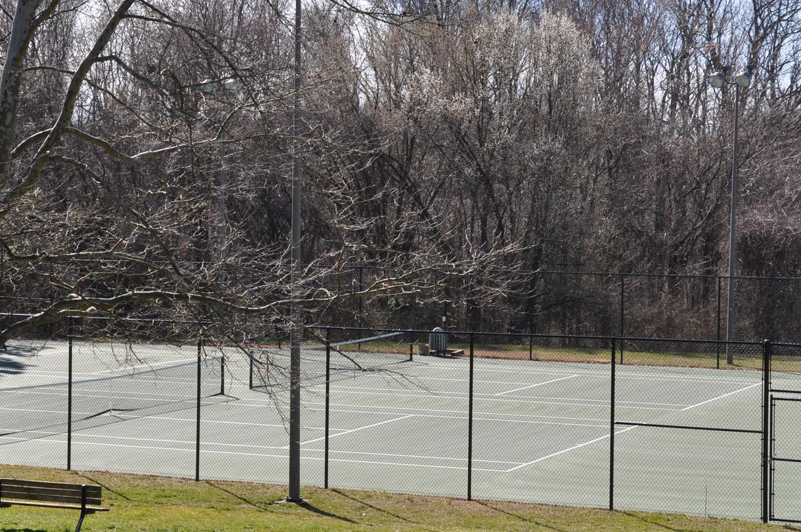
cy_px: 263
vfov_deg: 13.7
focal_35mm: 100
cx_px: 262
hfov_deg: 20.4
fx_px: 2222
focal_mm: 38
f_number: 9
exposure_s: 1/320
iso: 200
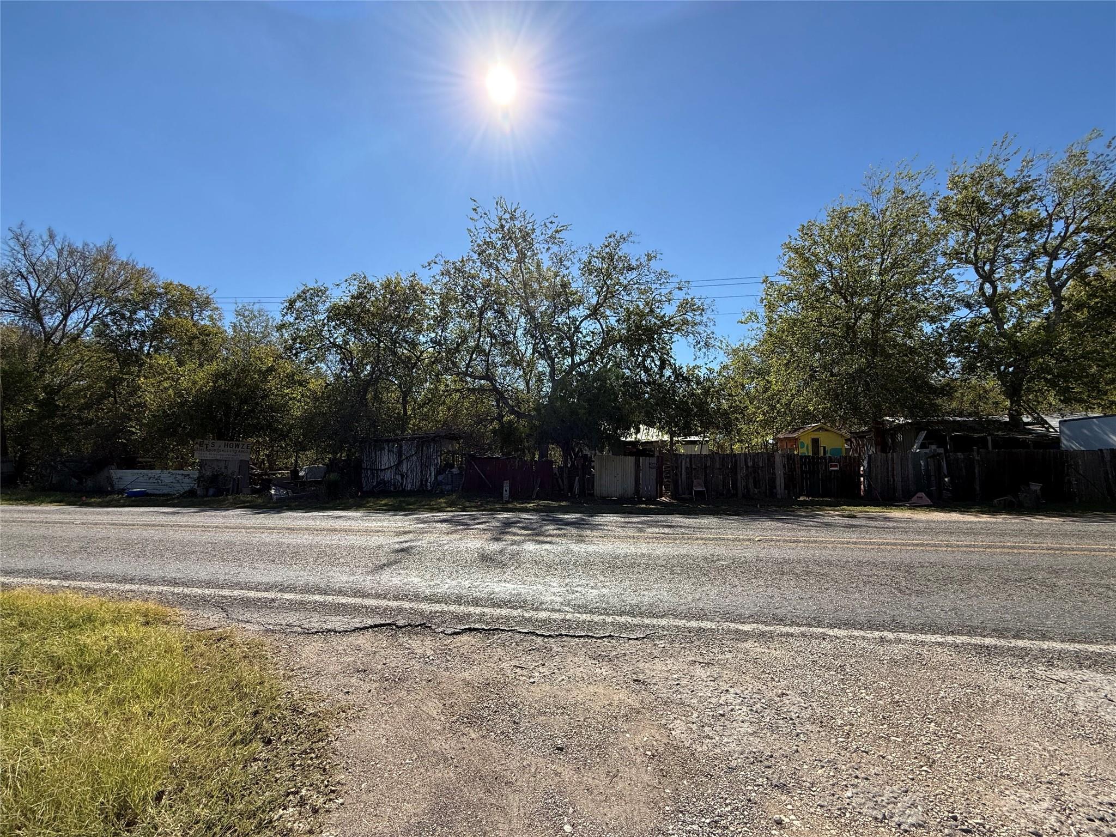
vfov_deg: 85.7
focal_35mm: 14
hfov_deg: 102.1
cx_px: 558
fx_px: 451
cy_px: 418
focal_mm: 2.22
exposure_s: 1/1698
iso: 50
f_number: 2.2
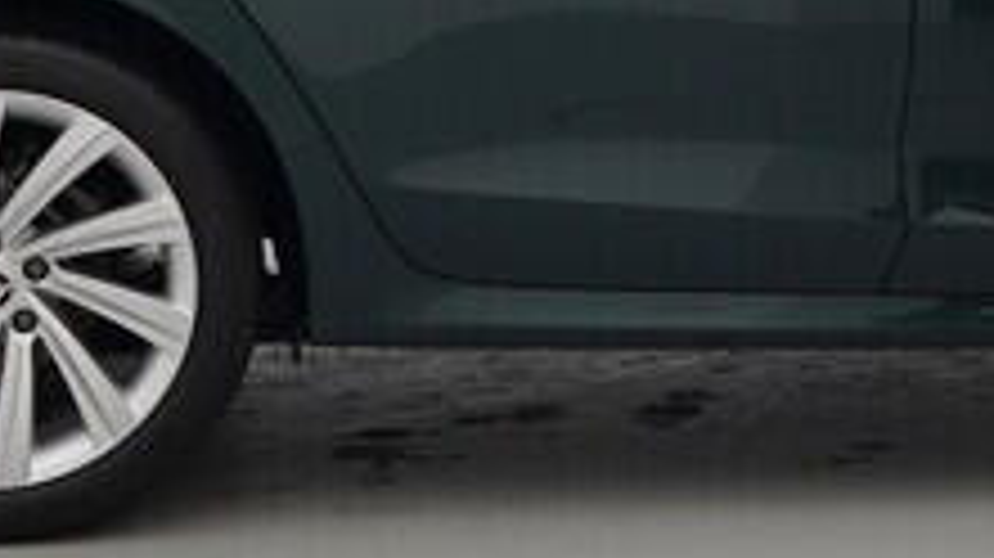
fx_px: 2883
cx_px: 801
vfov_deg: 10.8
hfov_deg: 19.4
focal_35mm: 109
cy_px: -166
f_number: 5.6
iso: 200
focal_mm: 15
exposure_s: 1/80
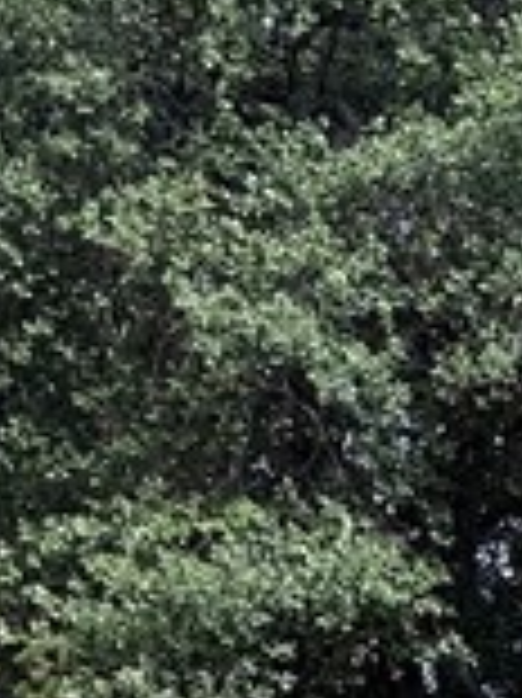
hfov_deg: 7.9
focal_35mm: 159
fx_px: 3201
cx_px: 1606
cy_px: 1545
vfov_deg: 10.9
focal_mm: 6.86
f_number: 1.78
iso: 80
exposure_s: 1/630
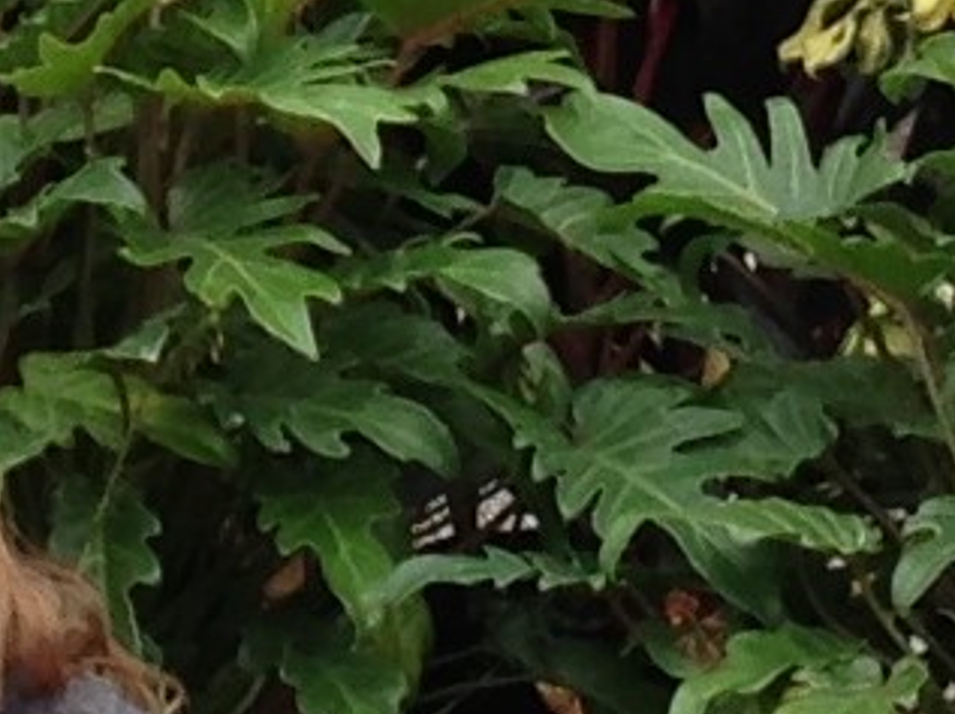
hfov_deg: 10.2
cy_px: 1032
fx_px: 5291
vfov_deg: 7.6
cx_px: -99
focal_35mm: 192
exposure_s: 1/291
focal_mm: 4.12
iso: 50
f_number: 2.4
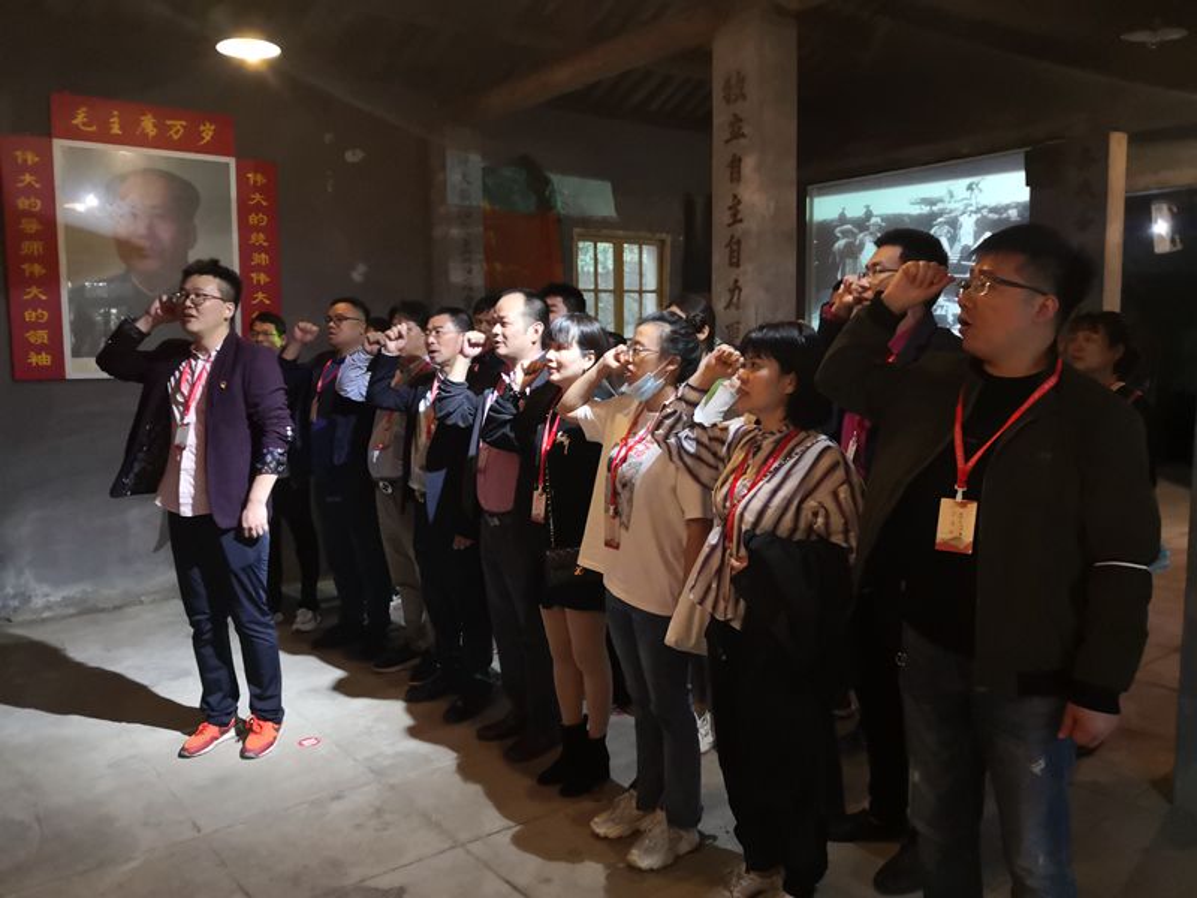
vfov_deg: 51.4
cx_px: 598
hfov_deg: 65.3
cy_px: 449
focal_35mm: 27
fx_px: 934
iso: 500
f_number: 1.6
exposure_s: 1/33.3
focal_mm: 3.95
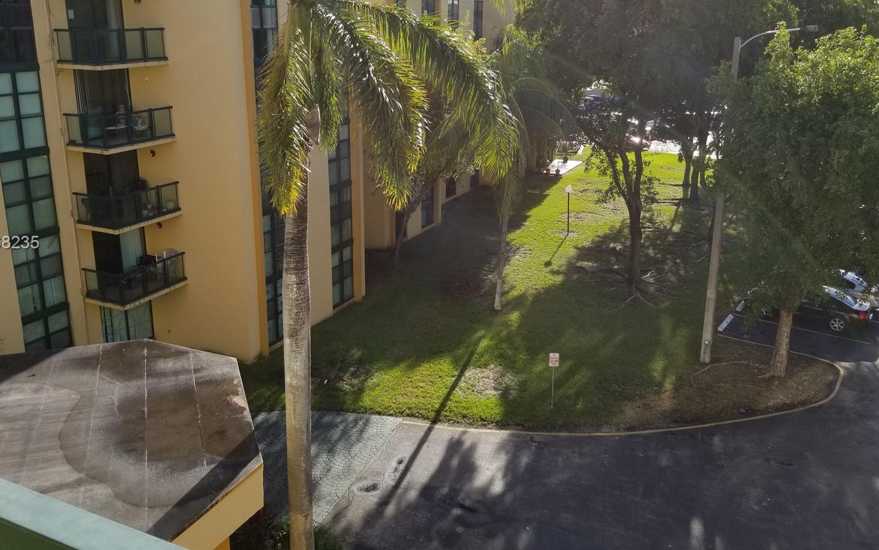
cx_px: 427
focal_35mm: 30
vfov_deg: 41.8
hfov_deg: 62.9
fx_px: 719
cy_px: 244
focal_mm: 4.25
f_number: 1.7
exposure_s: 1/1610
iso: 50
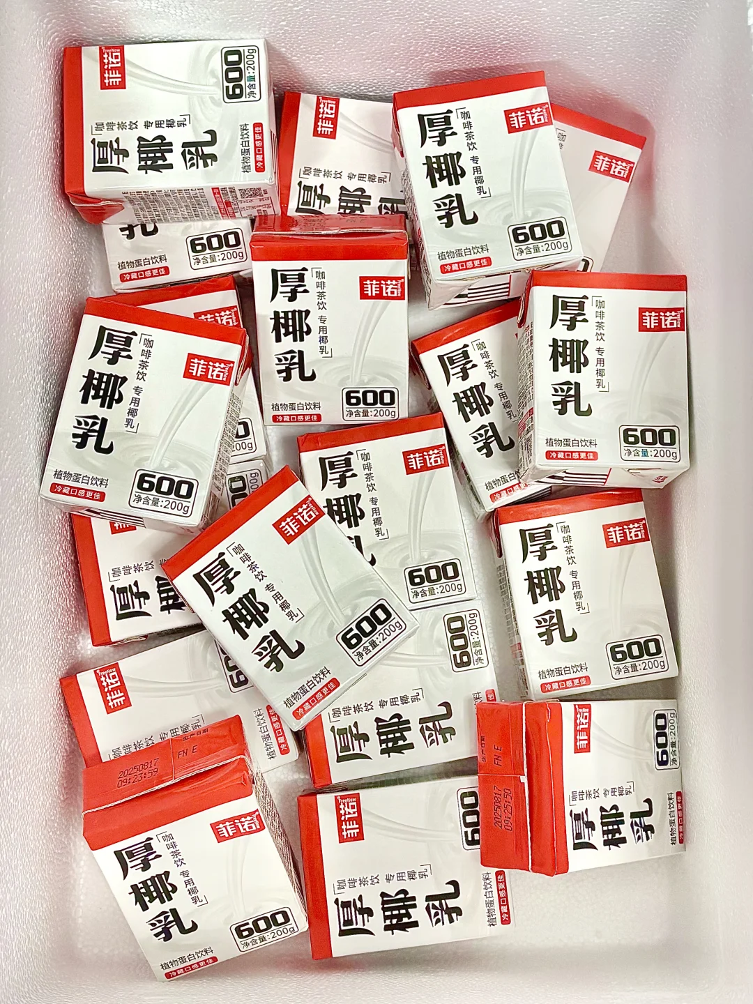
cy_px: 502
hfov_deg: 53.1
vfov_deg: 67.3
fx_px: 754
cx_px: 376
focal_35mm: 26
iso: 125
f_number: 1.6
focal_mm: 5.96
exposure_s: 1/115
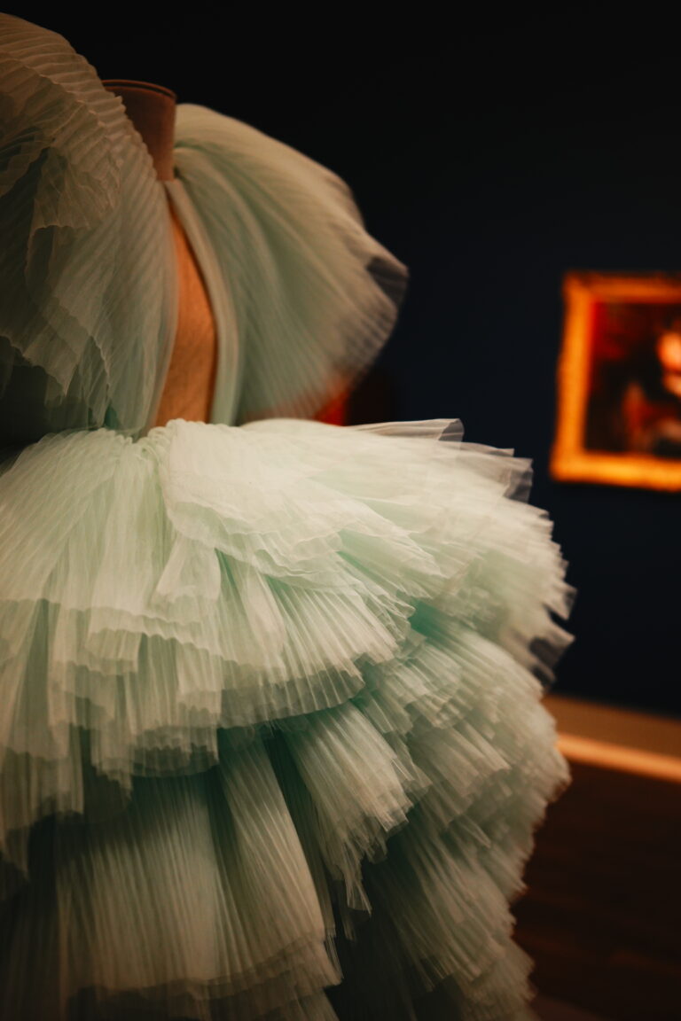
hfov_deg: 33.0
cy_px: 510
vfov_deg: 47.9
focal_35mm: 40
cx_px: 340
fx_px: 1149
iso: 400
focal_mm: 27
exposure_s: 1/125
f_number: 1.2
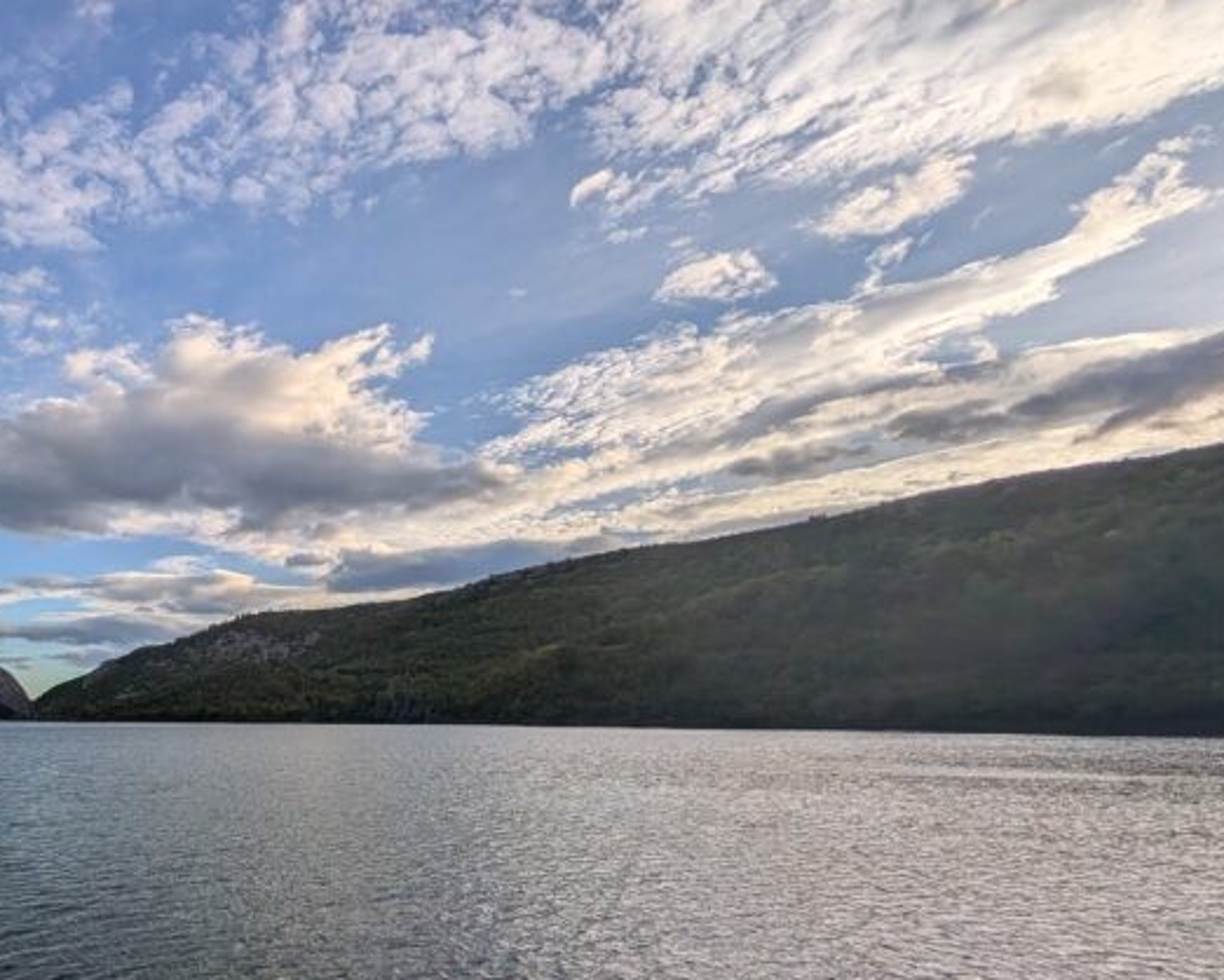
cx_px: 152
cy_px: 735
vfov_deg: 57.8
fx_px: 834
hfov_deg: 62.5
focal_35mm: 23
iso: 53
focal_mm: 2.02
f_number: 1.7
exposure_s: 1/4505
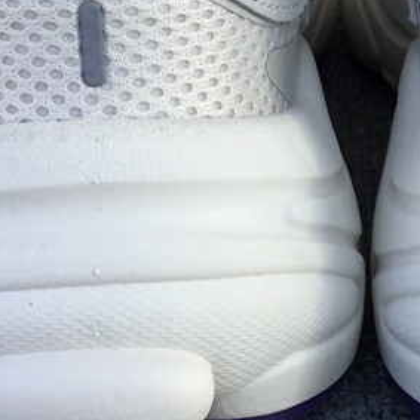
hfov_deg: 19.7
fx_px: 1194
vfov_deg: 19.6
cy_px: 56
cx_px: 355
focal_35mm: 87
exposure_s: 1/339
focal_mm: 3.3
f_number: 2.4
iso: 25
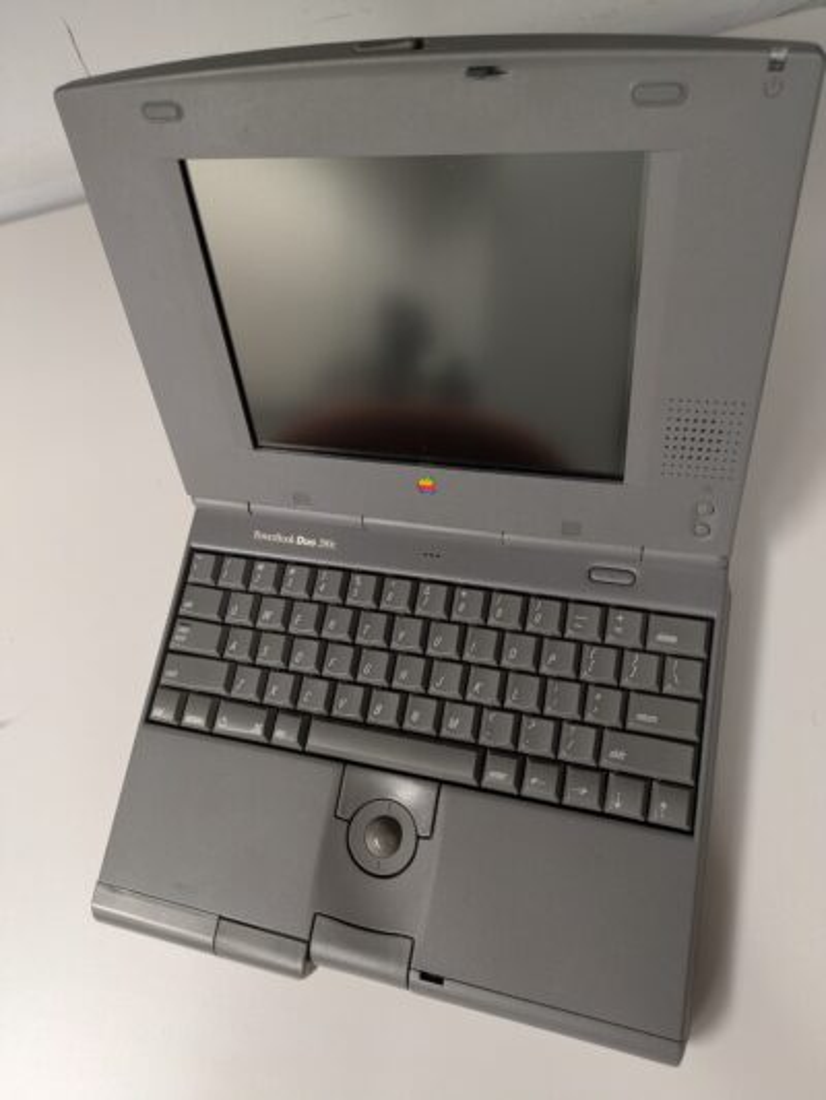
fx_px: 795
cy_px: 550
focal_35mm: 25
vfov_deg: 69.4
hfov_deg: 54.9
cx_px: 413
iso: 276
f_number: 1.89
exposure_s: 1/60
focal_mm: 5.43
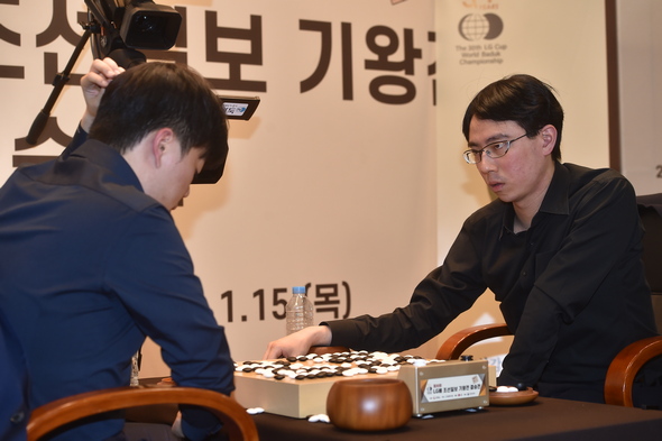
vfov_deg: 19.4
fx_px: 1287
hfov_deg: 28.9
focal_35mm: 70
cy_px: 220
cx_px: 331
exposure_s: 1/125
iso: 800
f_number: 4.5
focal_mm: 70
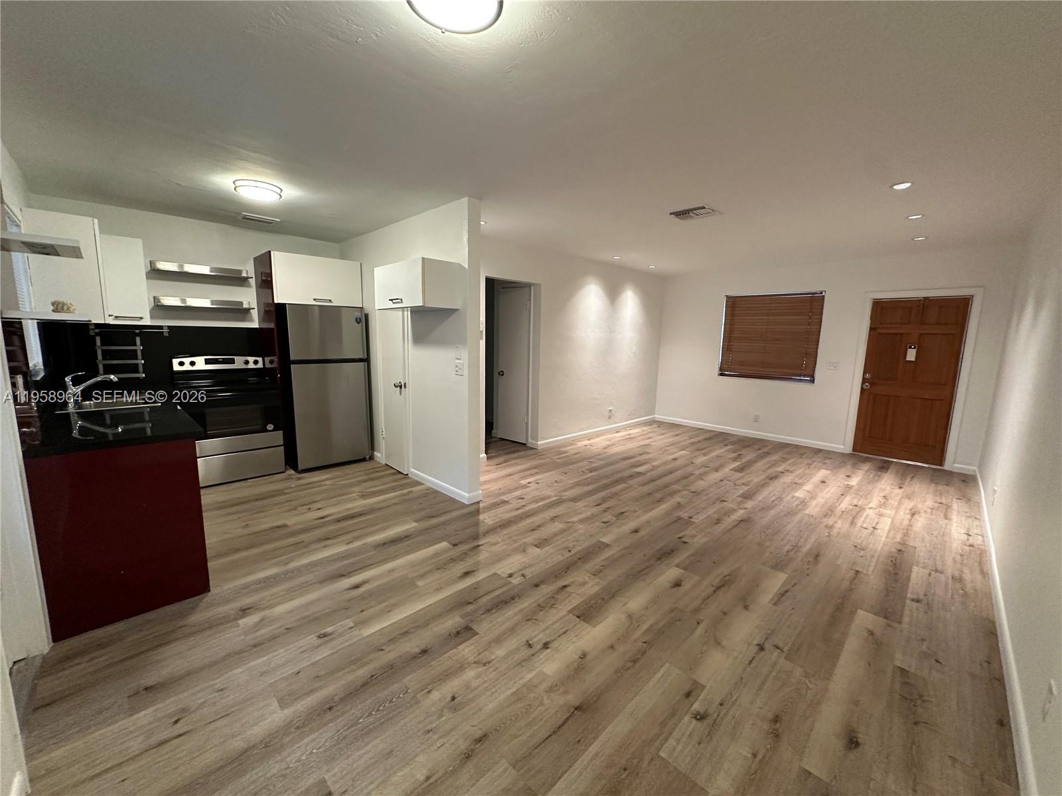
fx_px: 430
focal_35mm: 14
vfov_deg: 85.7
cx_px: 531
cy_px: 398
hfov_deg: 102.1
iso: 320
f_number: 2.2
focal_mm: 2.22
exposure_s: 1/60
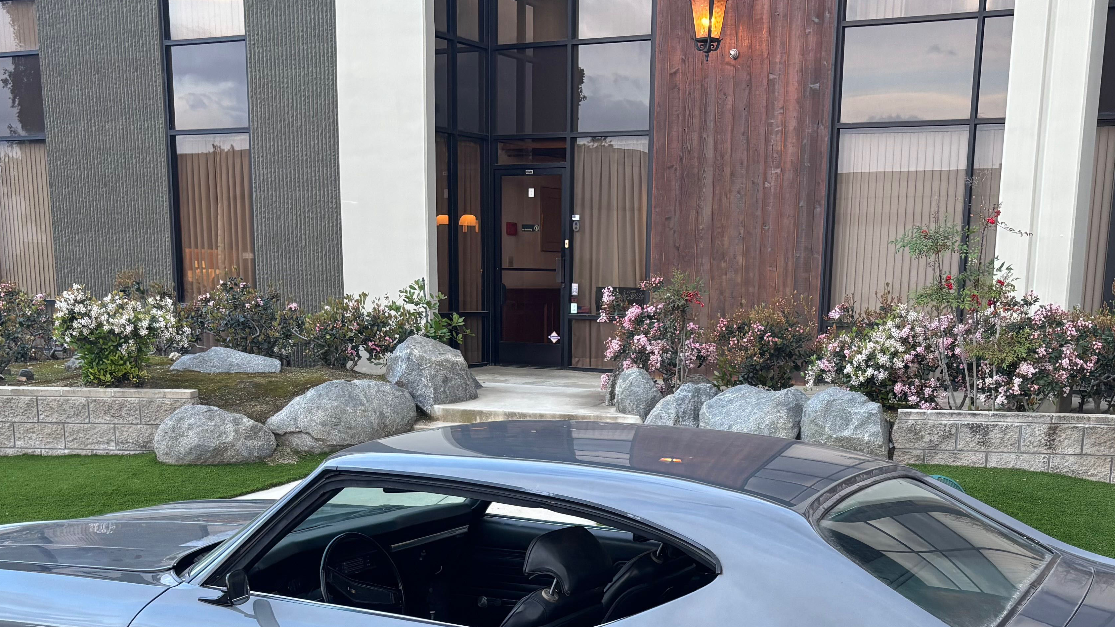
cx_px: 602
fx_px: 1419
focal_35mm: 48
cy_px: 628
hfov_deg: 42.9
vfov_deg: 23.8
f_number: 1.6
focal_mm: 5.96
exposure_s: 1/65
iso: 125
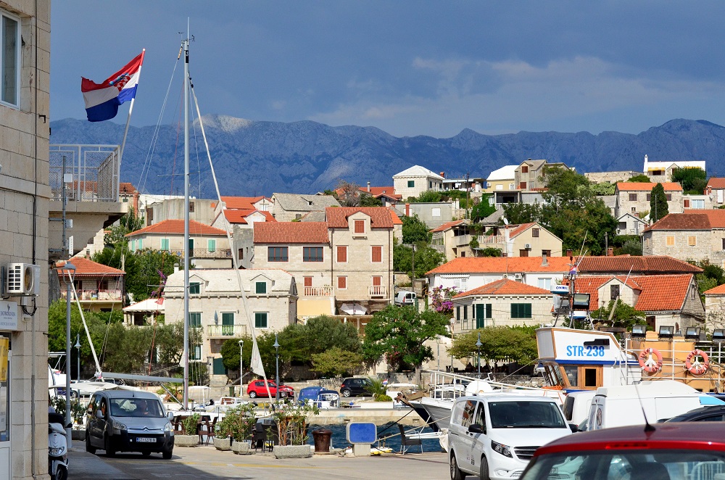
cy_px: 240
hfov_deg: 19.5
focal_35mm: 105
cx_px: 362
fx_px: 2110
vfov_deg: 13.0
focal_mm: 70
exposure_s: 1/8000
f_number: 5.6
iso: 900
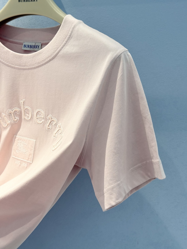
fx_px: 346
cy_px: 124
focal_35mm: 48
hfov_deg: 30.3
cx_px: 94
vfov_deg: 39.7
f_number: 1.78
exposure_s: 1/212
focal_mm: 6.76
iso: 100
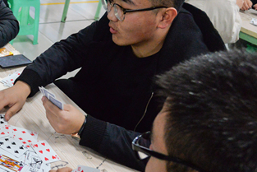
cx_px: 16
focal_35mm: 49
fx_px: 350
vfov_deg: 27.6
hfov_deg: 37.2
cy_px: 89
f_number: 5
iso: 3200
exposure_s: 1/80
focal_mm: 24
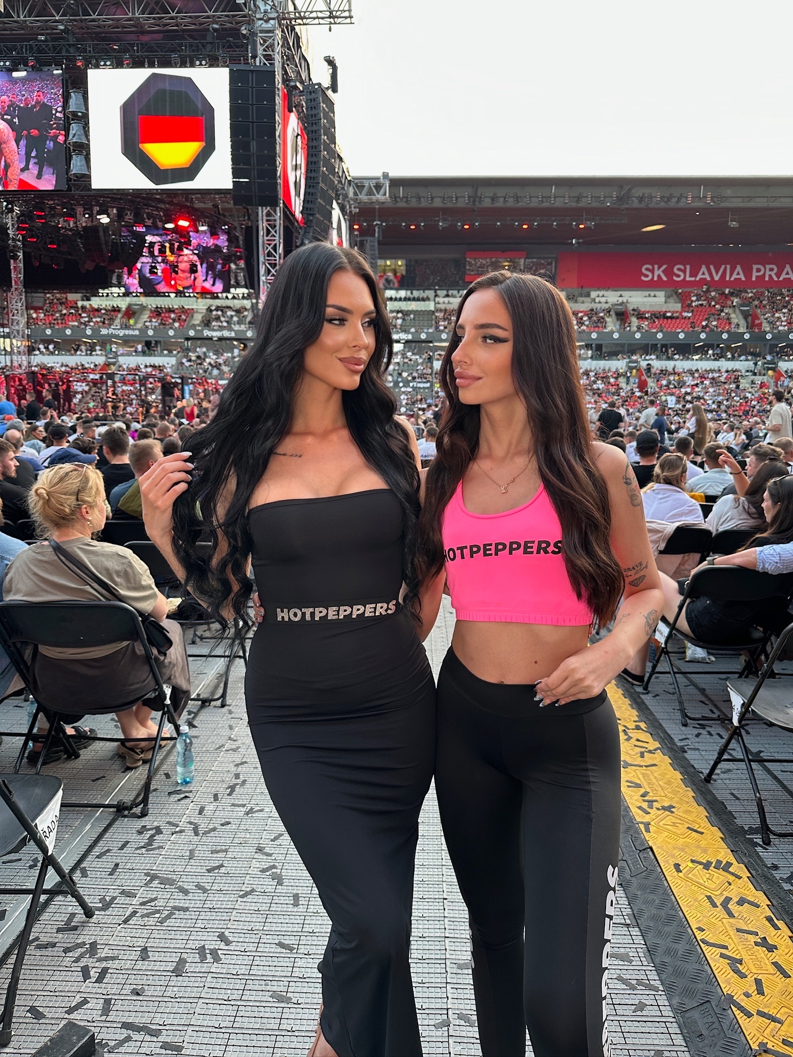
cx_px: 396
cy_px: 528
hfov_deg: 56.8
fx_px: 733
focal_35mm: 24
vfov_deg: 71.6
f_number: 1.78
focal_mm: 6.86
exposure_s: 1/121
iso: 200
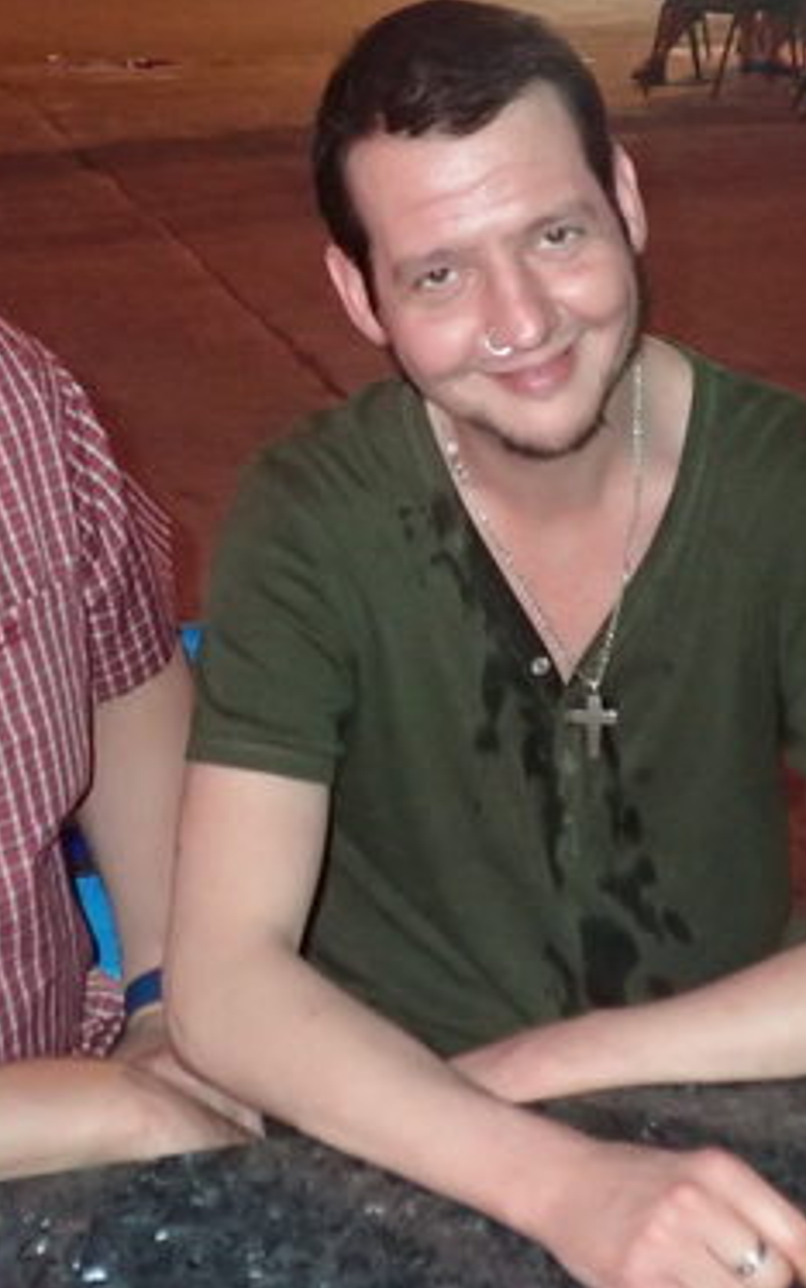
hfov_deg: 19.1
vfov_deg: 29.8
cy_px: 368
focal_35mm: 68
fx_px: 2388
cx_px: 293
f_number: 2.3
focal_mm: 5.5
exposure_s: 1/30
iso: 800
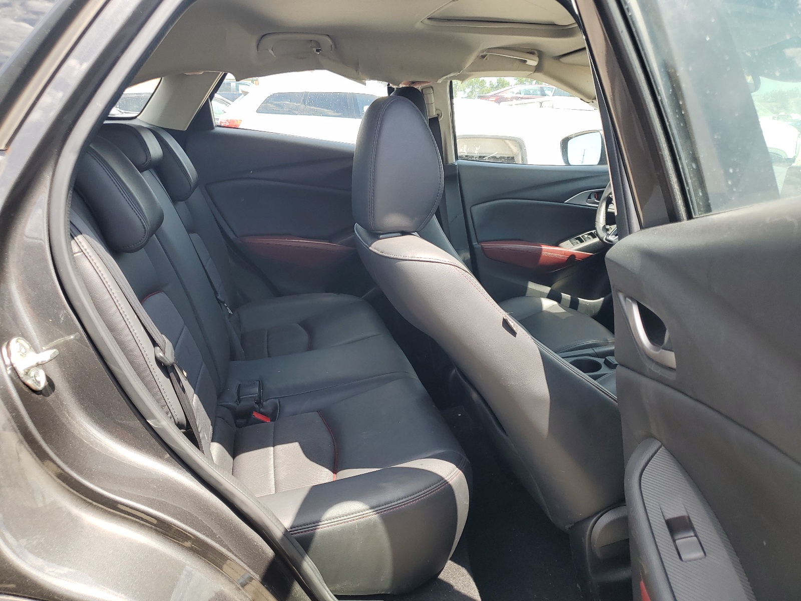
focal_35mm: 26
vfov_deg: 53.1
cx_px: 400
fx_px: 602
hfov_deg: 67.3
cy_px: 300
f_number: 1.5
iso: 50
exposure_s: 1/455
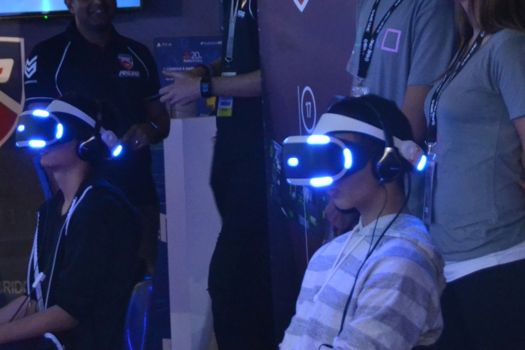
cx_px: 218
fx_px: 2581
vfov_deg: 7.8
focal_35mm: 177
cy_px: 166
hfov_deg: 11.6
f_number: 4.8
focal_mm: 62
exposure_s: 1/10
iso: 3200
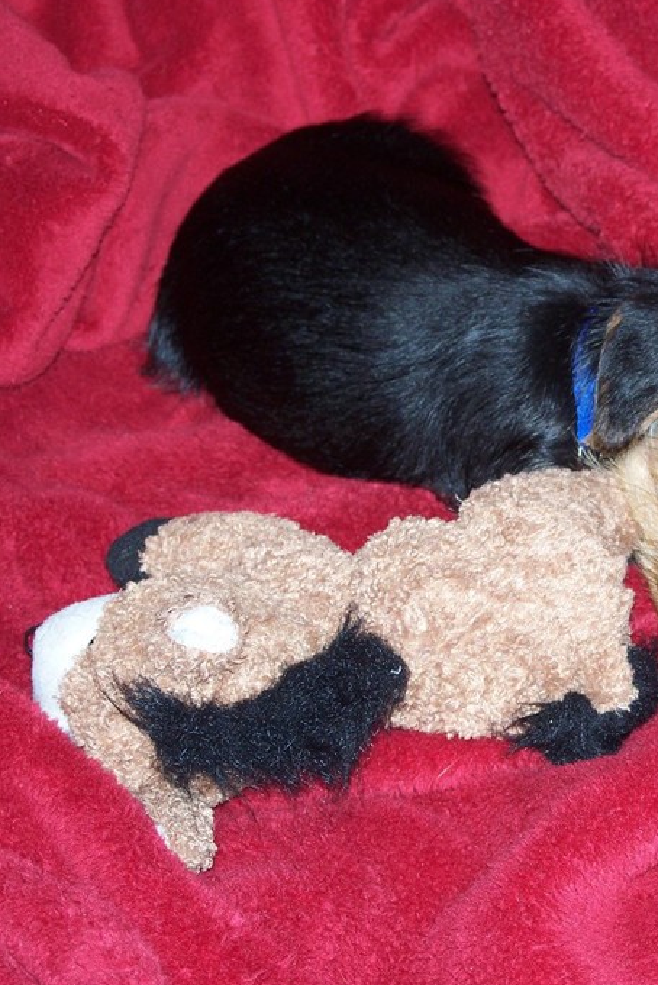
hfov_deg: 12.7
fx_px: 2930
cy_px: 501
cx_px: 561
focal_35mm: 107
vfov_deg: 19.1
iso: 125
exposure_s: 1/100
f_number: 3.2
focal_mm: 14.7
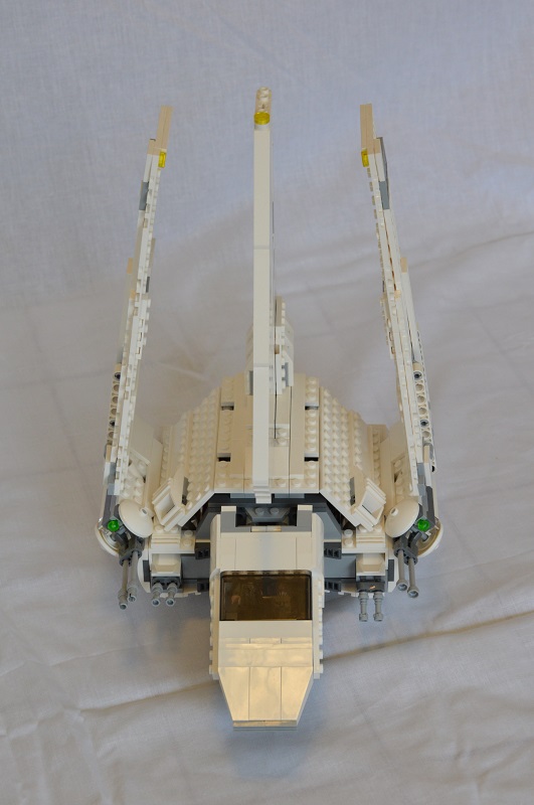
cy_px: 402
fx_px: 1741
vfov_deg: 26.0
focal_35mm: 78
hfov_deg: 17.4
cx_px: 267
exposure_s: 1/20
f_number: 9
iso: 800
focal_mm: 52
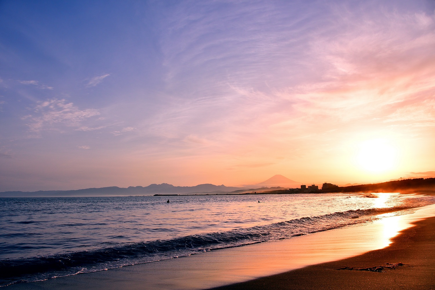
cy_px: 145
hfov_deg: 67.4
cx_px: 218
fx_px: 326
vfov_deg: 47.9
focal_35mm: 27
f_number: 6.7
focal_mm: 18
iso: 100
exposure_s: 1/750
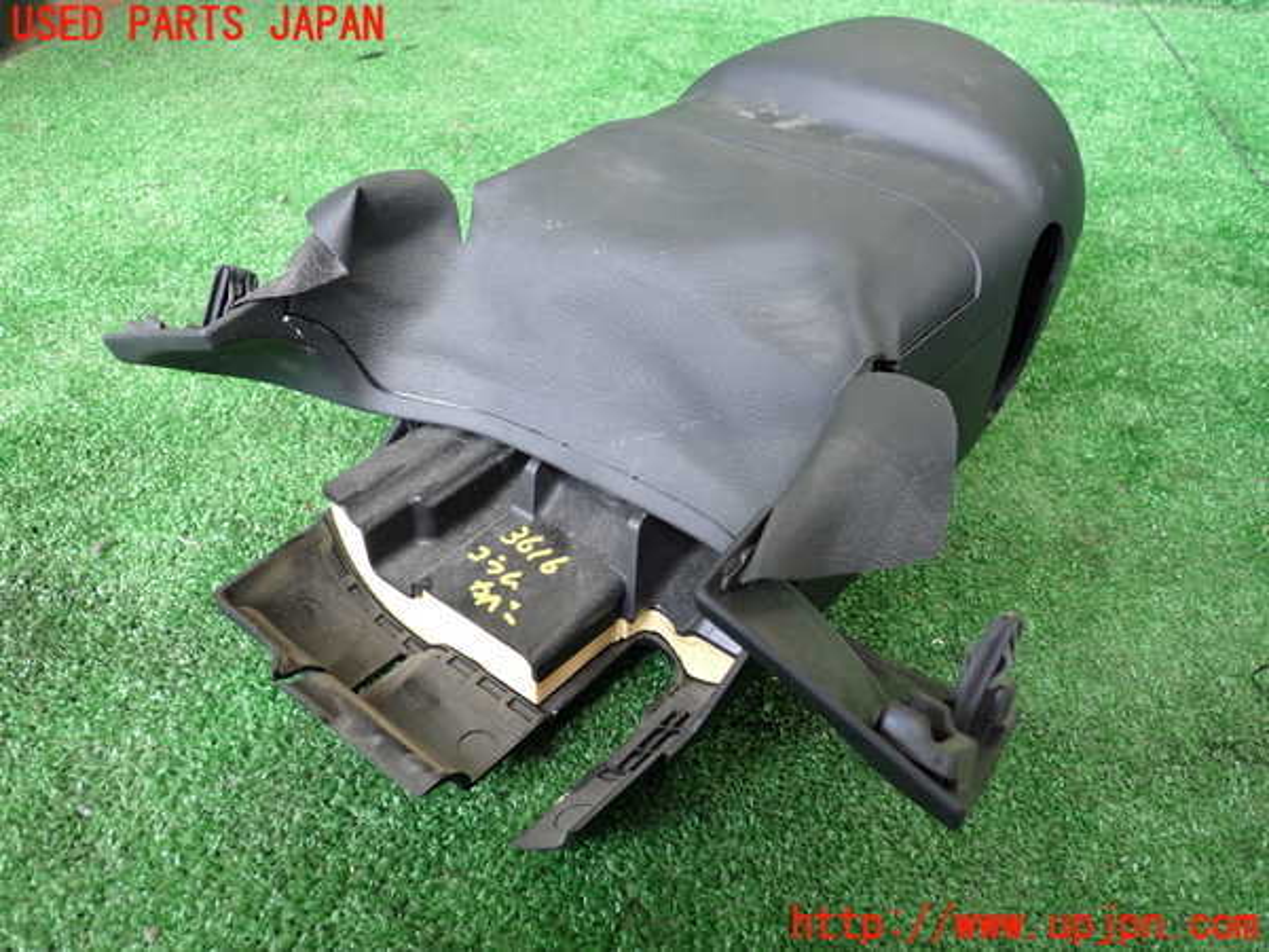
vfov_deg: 46.8
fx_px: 1100
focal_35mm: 30
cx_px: 634
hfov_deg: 60.0
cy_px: 476
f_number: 2.3
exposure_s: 1/50
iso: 200
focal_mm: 5.4
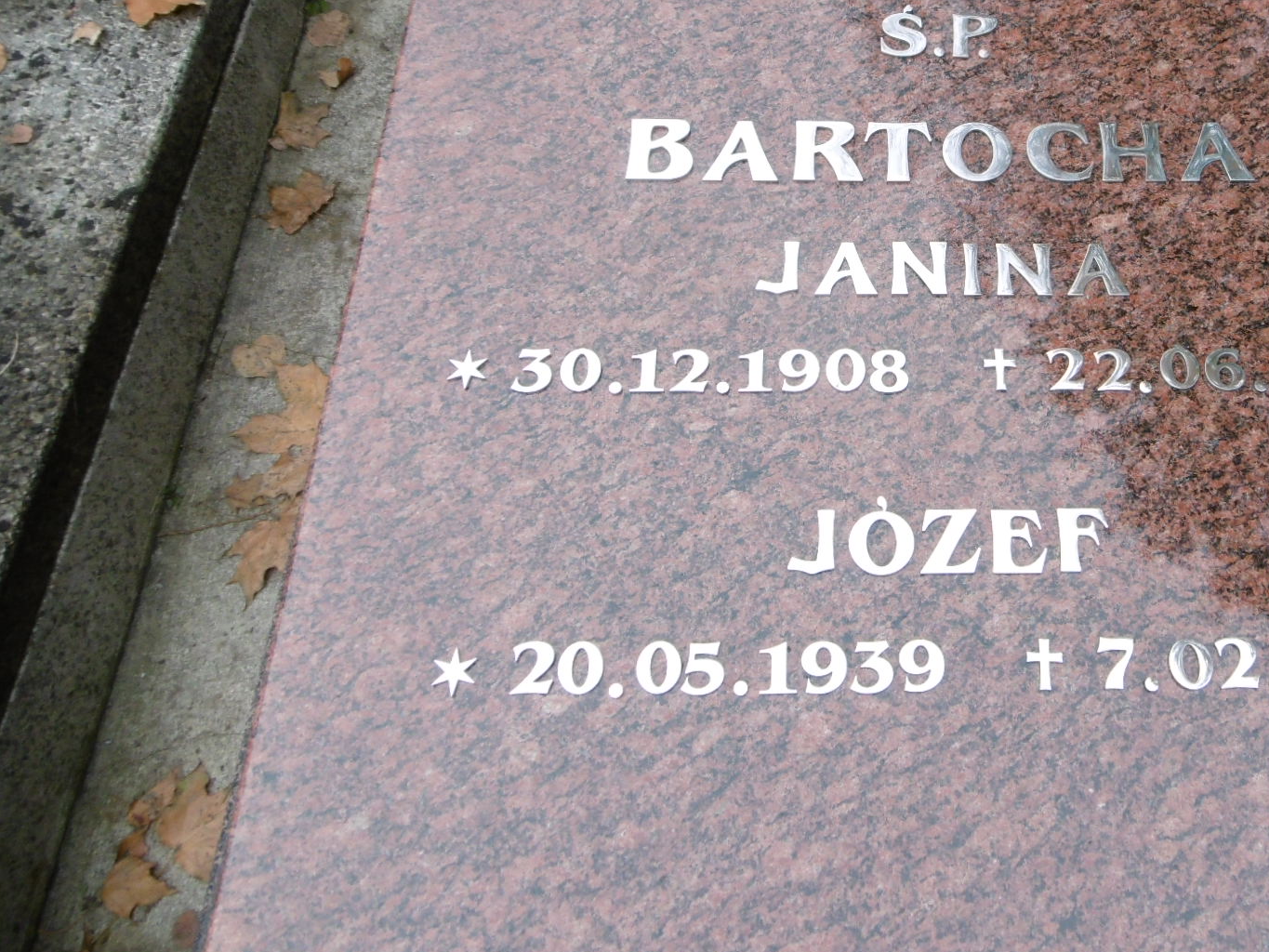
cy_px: 259
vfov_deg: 38.8
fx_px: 1320
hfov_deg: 49.7
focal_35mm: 36
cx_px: 921
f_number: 3.1
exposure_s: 1/200
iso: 100
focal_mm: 4.3
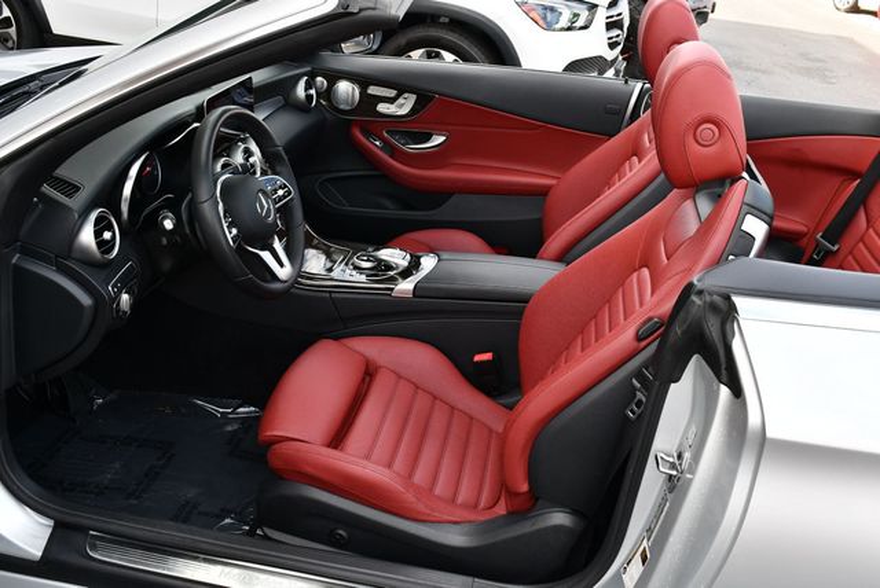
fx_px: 881
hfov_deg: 53.1
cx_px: 440
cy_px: 294
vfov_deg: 36.9
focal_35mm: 36
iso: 320
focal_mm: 18
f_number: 5.6
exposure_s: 1/250
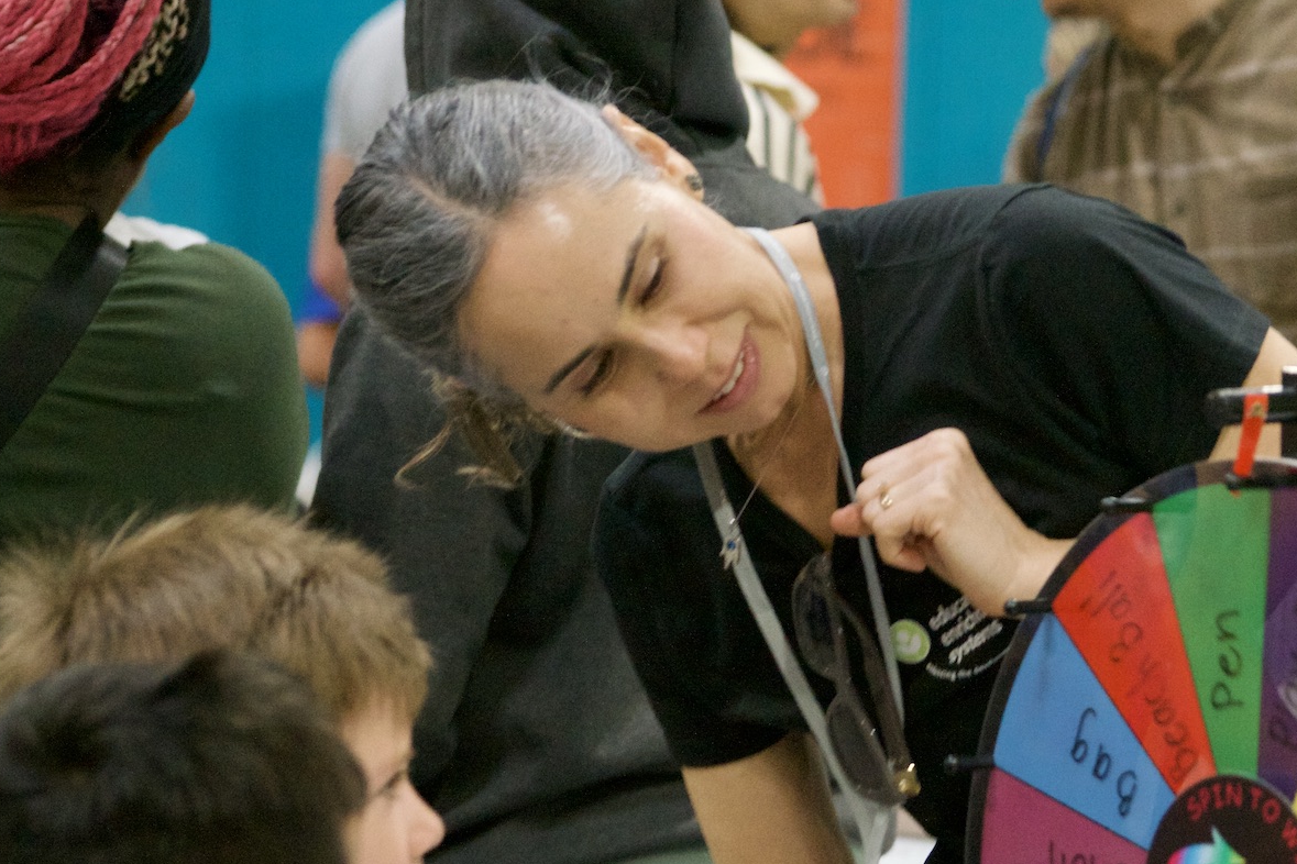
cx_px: 855
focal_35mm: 229
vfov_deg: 6.0
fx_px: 8250
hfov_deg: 9.0
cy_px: 651
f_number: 4.5
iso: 3200
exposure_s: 1/160
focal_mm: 90
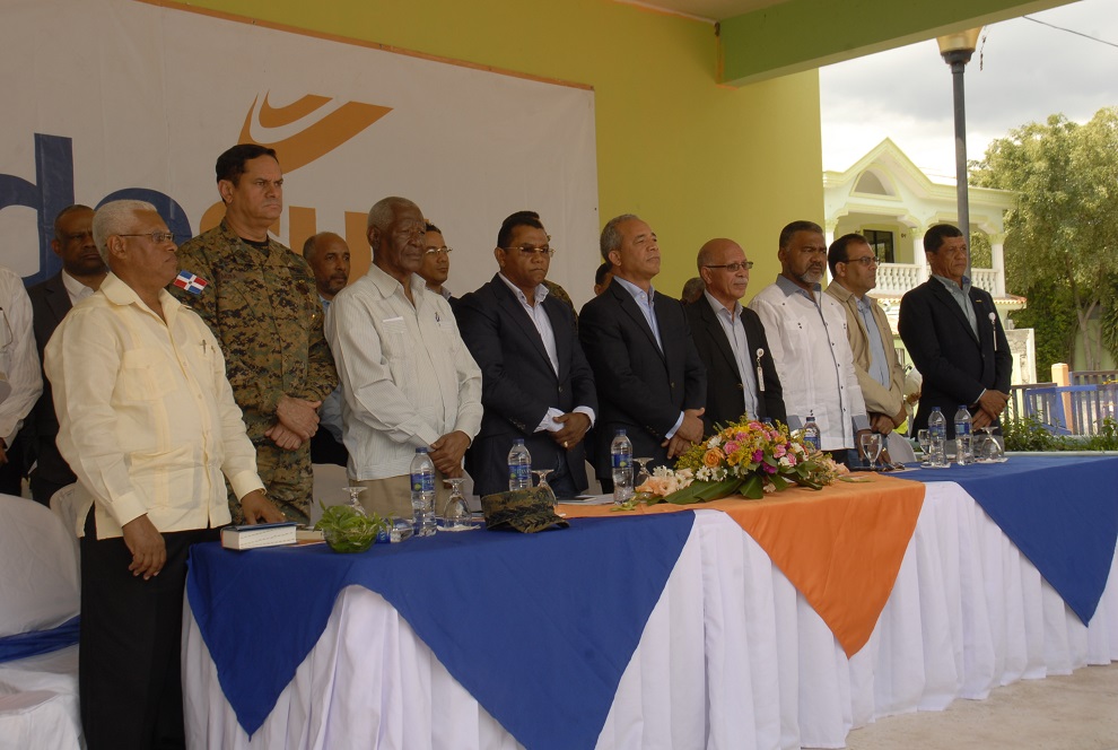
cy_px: 375
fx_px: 1447
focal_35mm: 46
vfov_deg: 29.1
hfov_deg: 42.3
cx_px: 559
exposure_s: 1/60
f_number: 9
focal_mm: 31
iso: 200
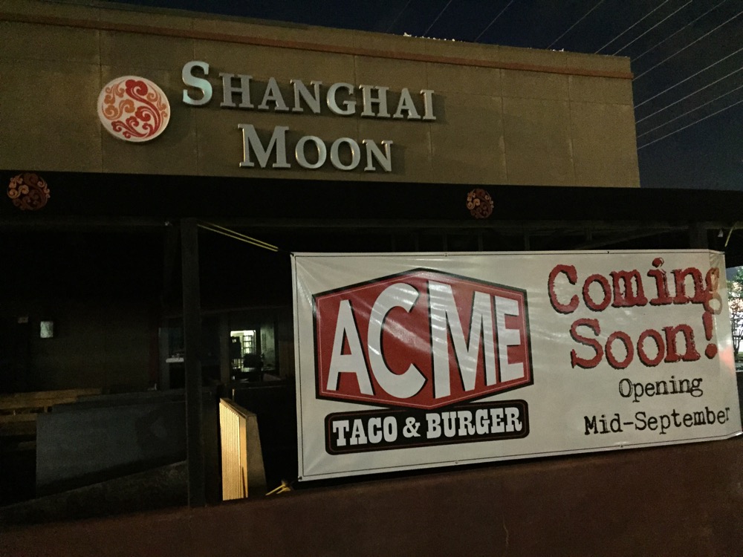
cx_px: 372
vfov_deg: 48.2
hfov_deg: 61.7
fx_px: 622
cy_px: 278
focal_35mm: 29
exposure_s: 1/15
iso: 1600
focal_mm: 4.15
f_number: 2.2
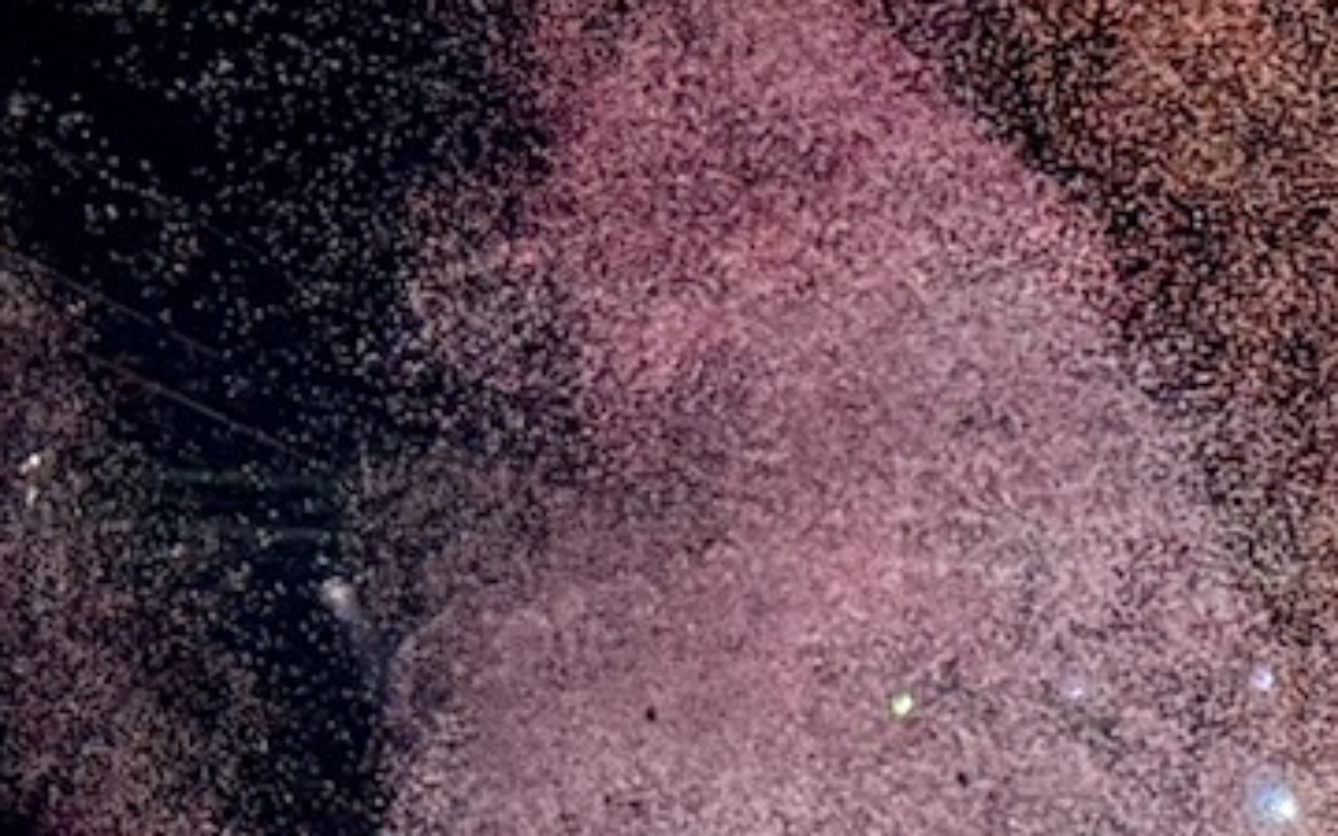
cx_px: 1795
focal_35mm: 181
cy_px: 1579
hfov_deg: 11.3
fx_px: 6600
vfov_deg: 7.0
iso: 100
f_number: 1.78
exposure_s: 1/1193
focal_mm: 6.76
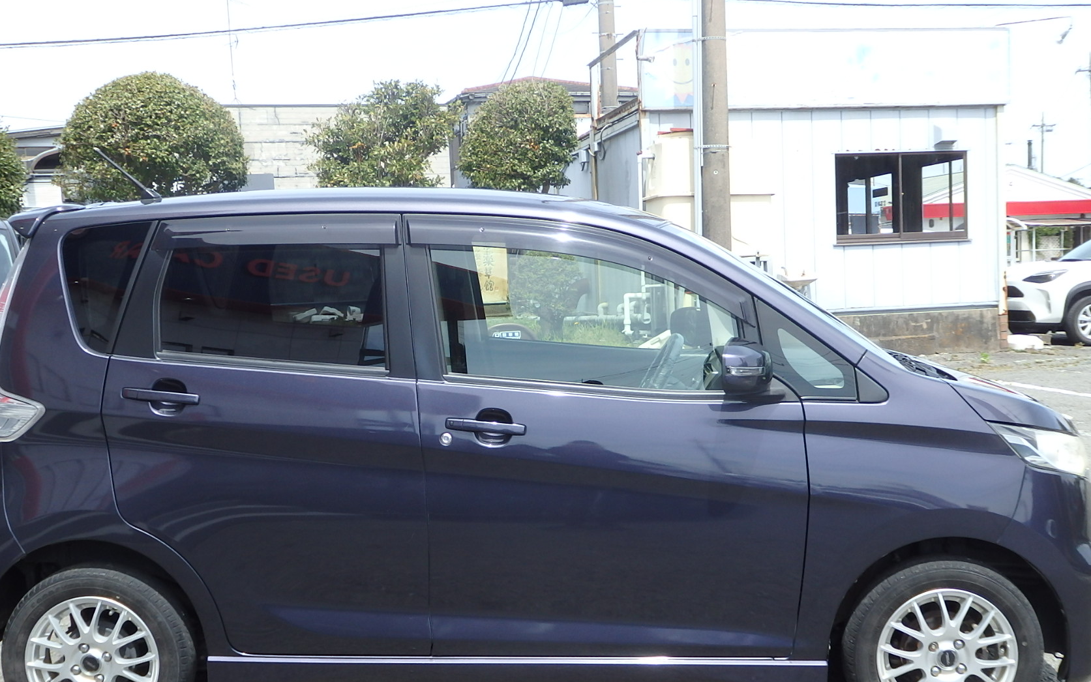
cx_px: 537
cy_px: 400
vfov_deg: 28.5
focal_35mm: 45
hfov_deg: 44.4
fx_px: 1338
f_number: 10.1
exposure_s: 1/640
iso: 125
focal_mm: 6.6
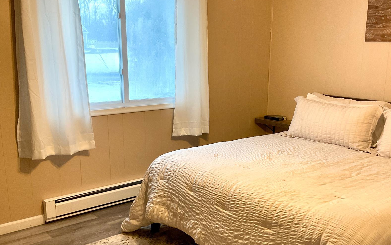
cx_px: 242
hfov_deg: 48.9
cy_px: 148
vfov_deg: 31.9
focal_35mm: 40
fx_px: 426
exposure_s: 1/60
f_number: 1.8
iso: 80
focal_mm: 3
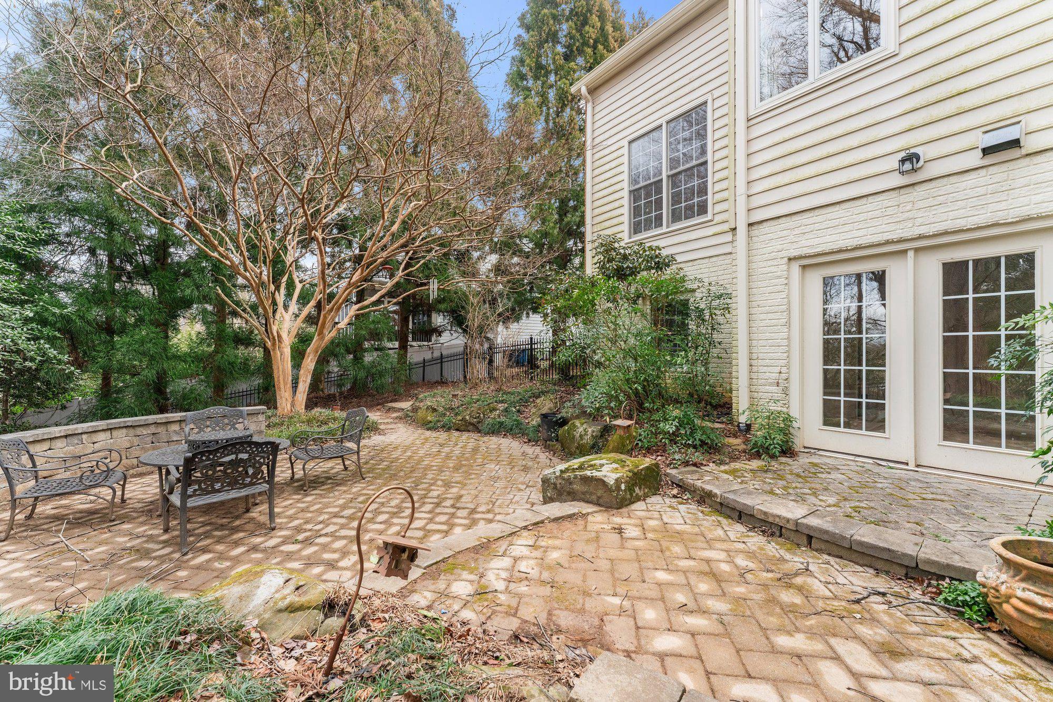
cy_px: 351
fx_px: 409
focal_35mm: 14
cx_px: 526
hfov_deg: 104.3
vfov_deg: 81.2
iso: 640
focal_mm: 14
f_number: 8
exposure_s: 1/200
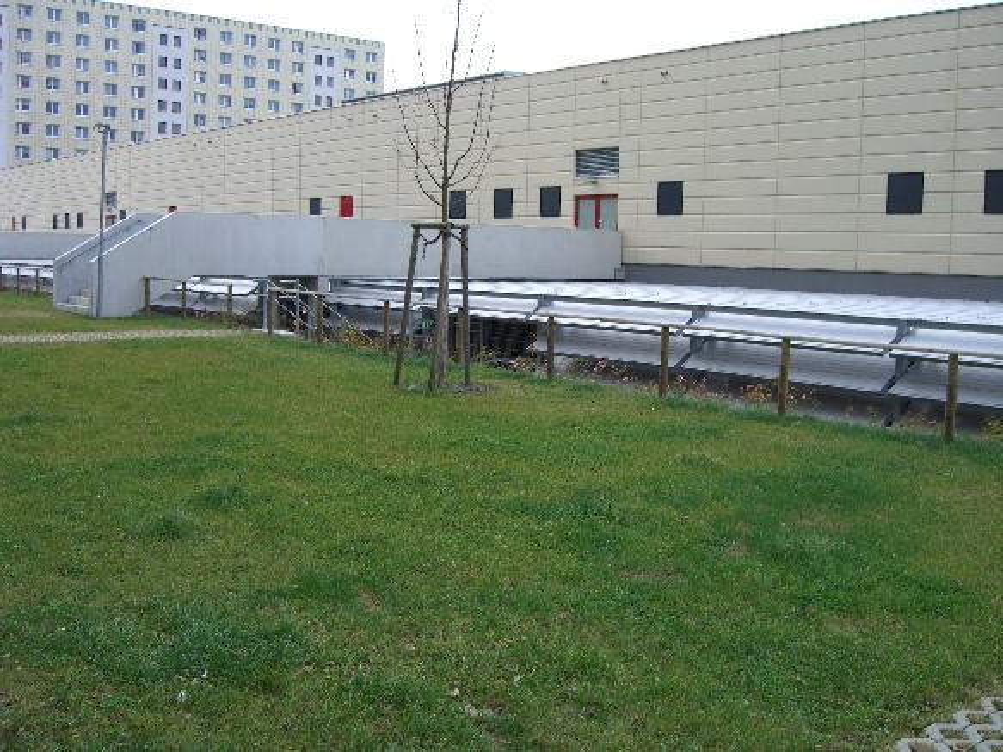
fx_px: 1101
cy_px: 376
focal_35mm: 38
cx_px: 502
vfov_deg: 37.7
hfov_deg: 49.0
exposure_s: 1/80
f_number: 2.8
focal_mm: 7.9
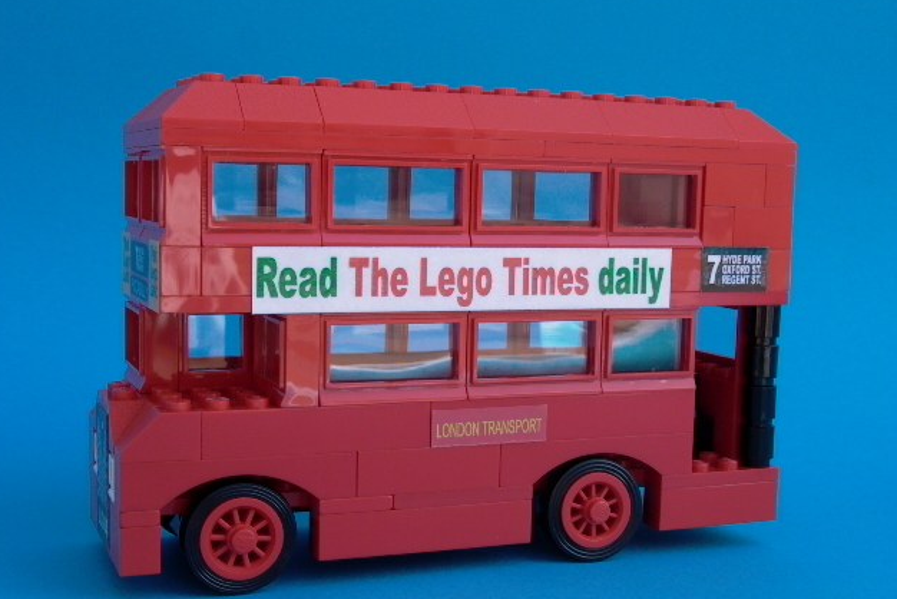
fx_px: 1271
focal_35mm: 51
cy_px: 324
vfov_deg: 26.5
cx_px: 441
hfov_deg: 38.9
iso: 100
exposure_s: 1/326
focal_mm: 10.16
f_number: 4.36
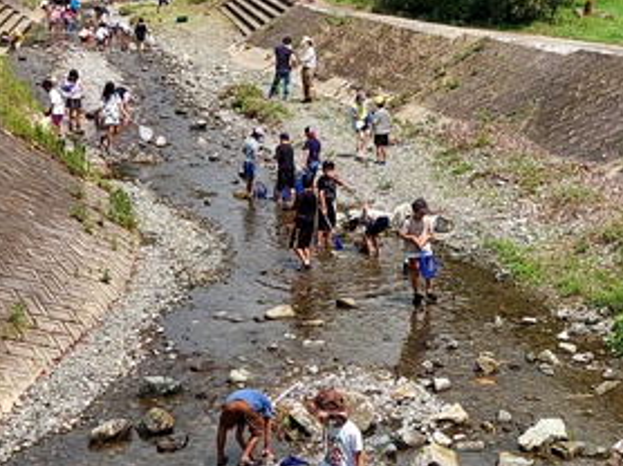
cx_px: 462
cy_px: 170
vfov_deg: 20.4
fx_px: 1295
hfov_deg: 26.7
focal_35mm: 72
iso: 50
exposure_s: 1/1660
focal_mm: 4.6
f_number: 2
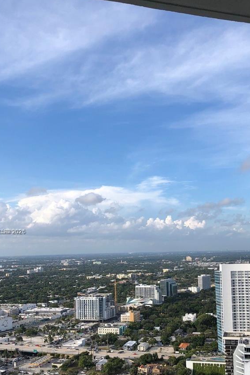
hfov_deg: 32.6
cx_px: 142
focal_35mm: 41
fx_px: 427
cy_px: 232
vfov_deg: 47.0
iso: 20
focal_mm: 4
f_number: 1.8
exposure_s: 1/1919
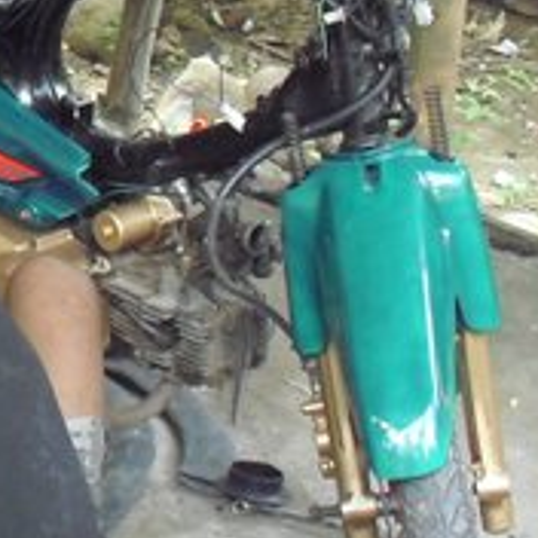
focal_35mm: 153
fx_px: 2690
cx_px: -330
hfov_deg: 10.9
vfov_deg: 11.3
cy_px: 12
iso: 200
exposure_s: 1/100
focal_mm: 6.2
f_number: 2.8
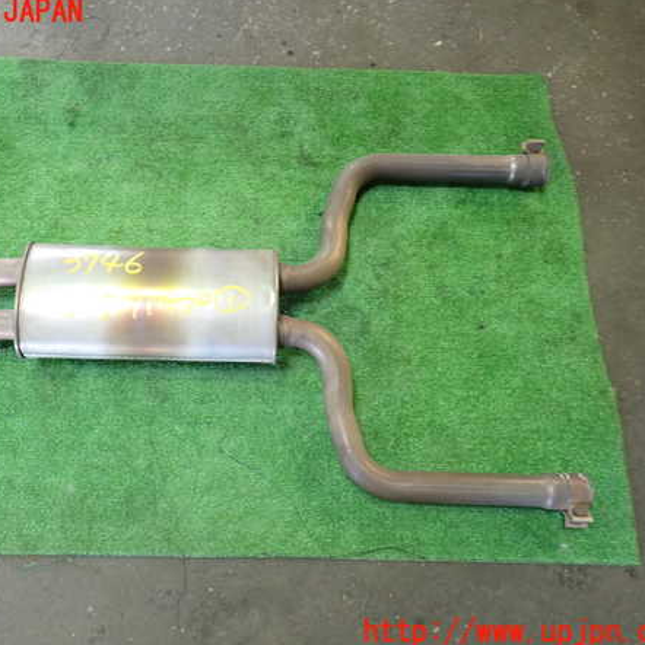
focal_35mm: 30
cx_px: 255
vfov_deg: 54.0
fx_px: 632
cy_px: 322
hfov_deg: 53.6
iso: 320
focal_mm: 4.5
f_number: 2
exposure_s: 1/30
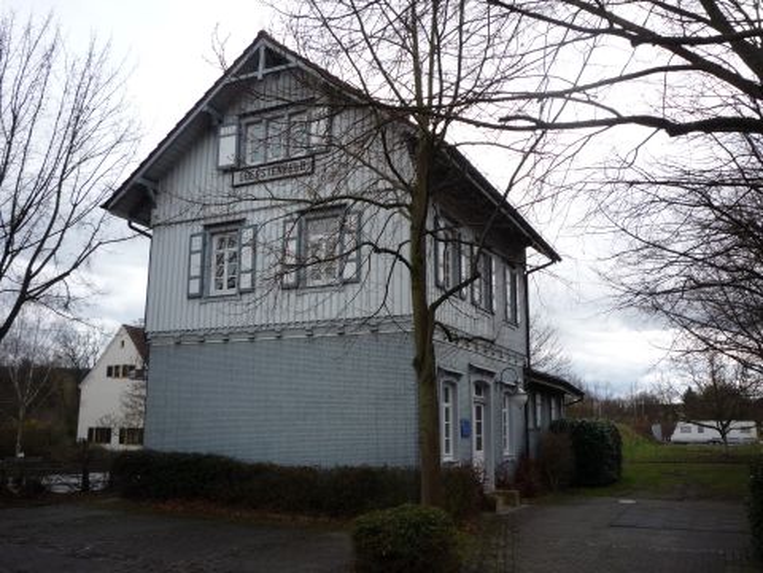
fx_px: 705
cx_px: 382
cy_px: 286
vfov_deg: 44.2
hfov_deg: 56.8
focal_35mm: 32
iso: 100
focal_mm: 5.2
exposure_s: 1/400
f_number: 4
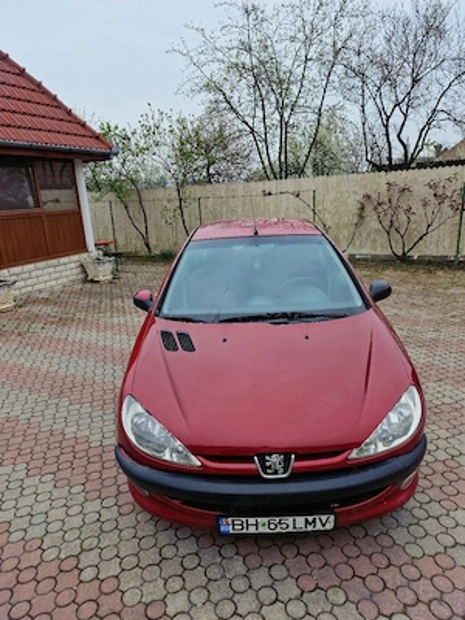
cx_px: 232
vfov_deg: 73.9
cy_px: 310
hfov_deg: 58.9
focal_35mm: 23
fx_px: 412
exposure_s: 1/263
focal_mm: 6.4
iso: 50
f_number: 1.8
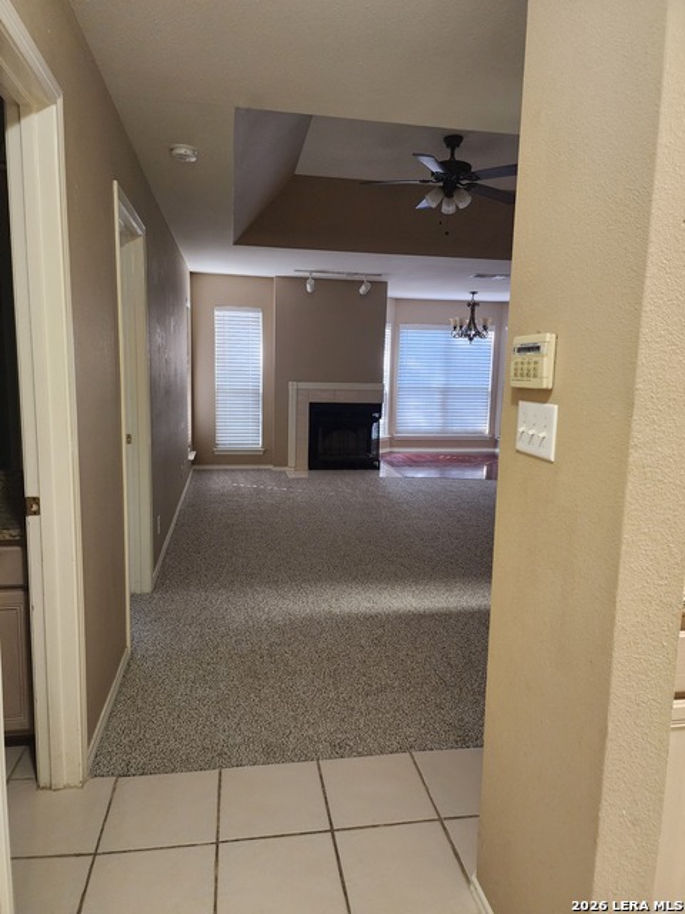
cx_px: 342
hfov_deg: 58.9
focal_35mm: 23
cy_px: 457
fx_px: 607
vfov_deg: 73.9
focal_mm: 6.4
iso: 640
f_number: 1.8
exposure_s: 1/120
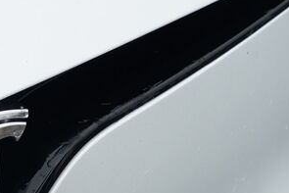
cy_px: 165
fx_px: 1060
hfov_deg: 15.1
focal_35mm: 132
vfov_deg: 10.4
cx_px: -37
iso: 500
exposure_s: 1/160
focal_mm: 47
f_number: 6.3
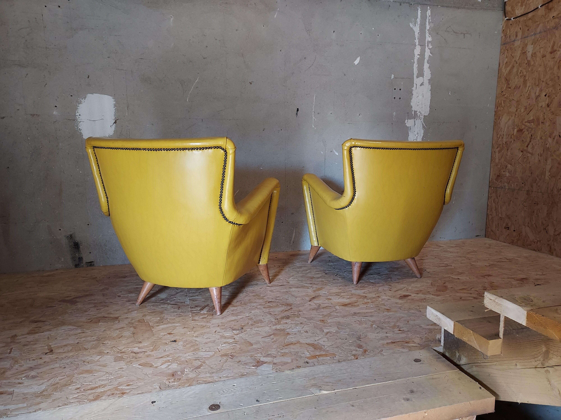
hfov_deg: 71.6
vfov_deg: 56.8
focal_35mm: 24
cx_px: 280
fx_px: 389
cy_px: 210
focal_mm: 4.6
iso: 320
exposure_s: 1/40
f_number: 1.8
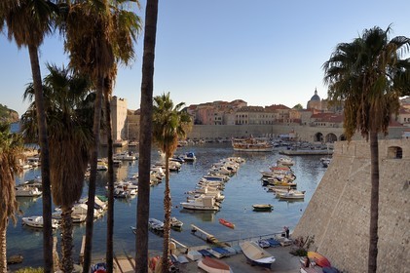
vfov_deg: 41.1
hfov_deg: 58.8
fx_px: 364
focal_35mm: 32
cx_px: 205
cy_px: 136
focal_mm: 32
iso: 200
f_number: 10
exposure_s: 1/400
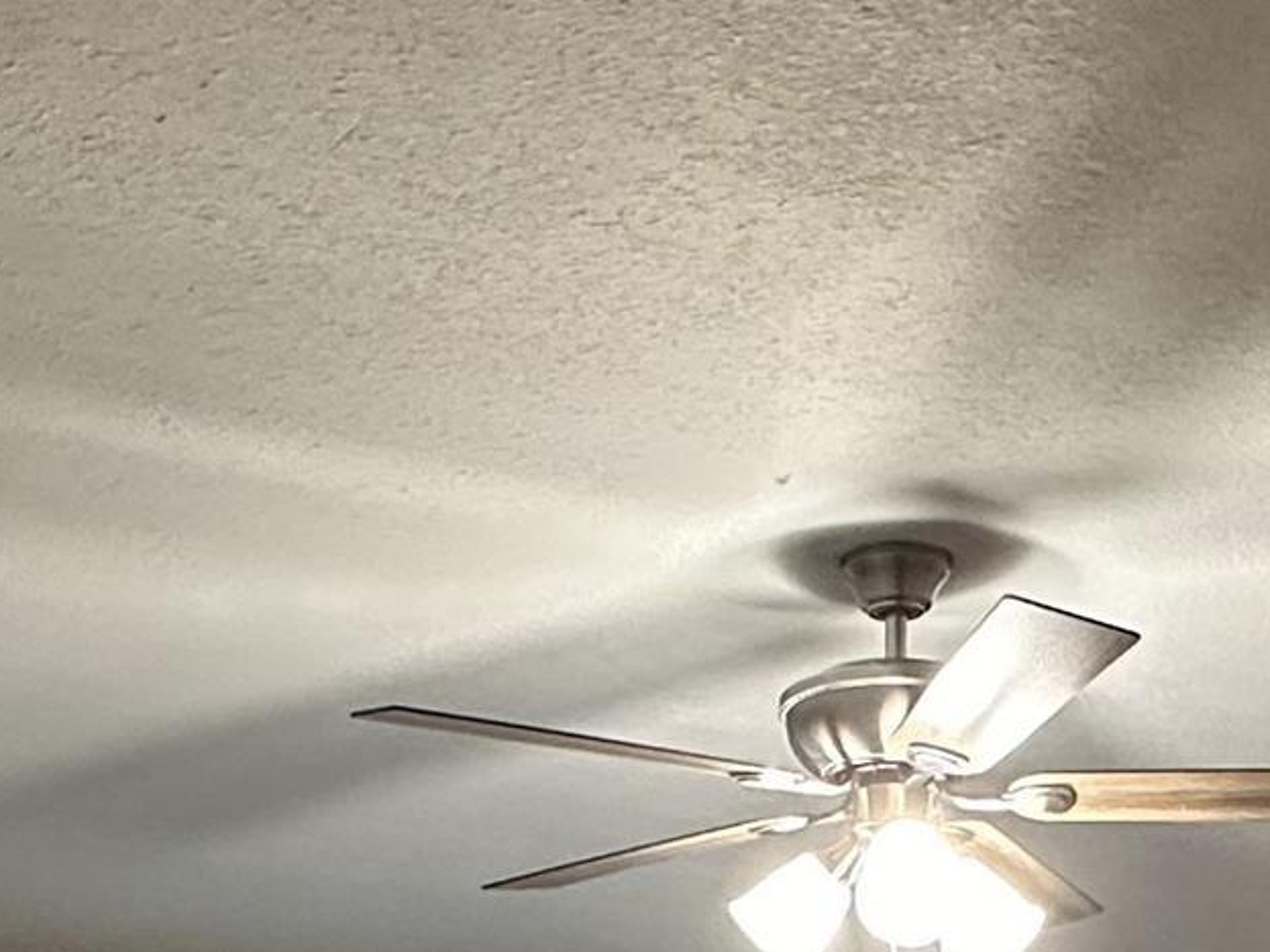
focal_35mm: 69
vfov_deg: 19.3
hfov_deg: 28.1
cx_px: 754
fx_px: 2531
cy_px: 1323
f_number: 2.2
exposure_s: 1/60
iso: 320
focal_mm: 2.22
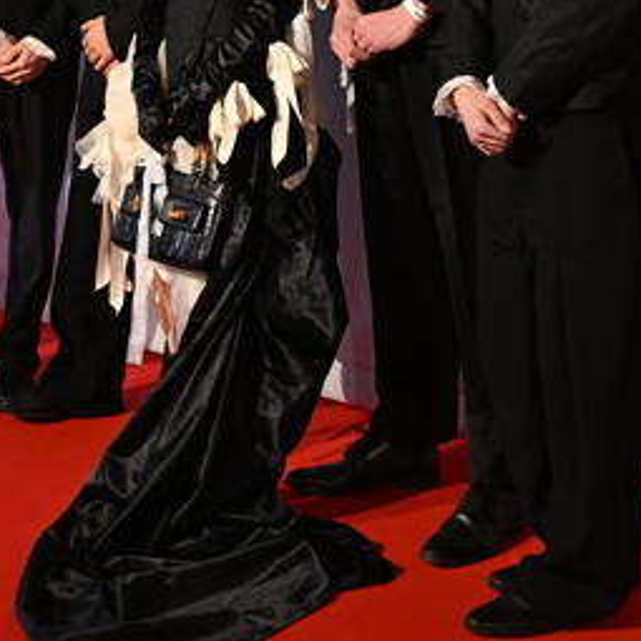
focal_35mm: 92
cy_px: 73
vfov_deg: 18.6
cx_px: 214
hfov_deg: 18.8
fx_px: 1927
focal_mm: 40
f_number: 3.5
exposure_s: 1/640
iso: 4000
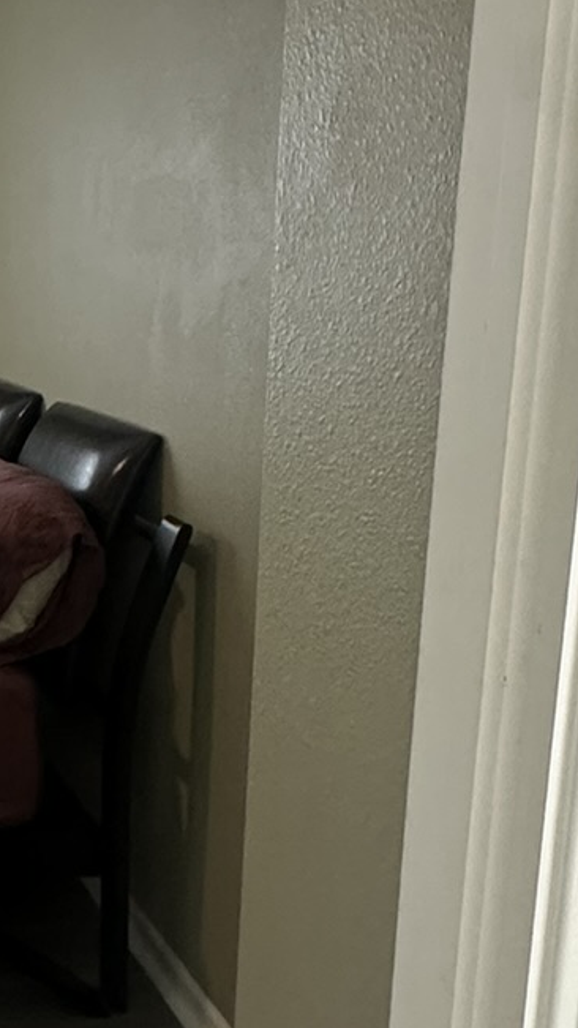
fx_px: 1308
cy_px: 512
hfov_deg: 20.4
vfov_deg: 42.9
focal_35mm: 48
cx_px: -344
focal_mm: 2.22
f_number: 2.2
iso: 200
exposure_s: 1/60
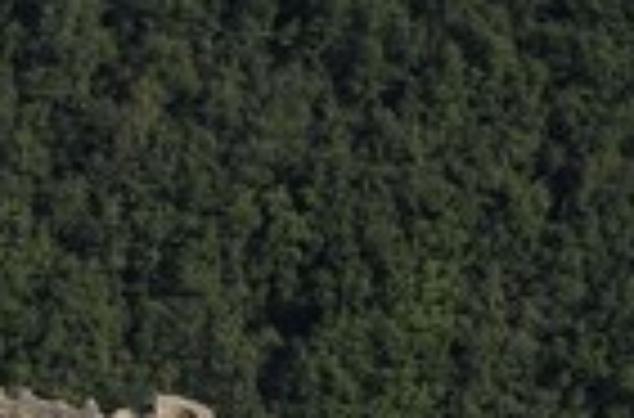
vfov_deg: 2.3
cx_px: -214
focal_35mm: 599
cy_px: 400
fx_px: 10514
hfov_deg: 3.4
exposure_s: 1/1000
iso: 400
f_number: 7.1
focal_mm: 200
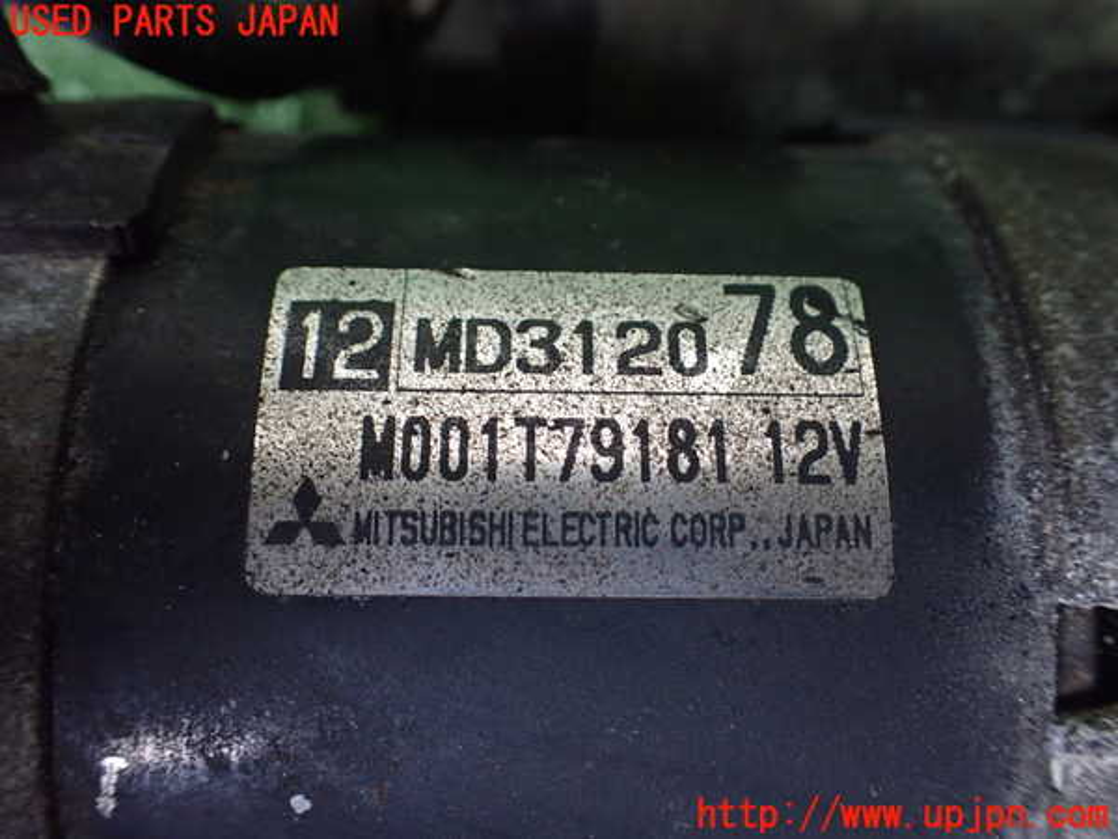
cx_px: 559
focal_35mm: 30
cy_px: 420
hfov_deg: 60.0
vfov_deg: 46.8
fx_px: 969
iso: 800
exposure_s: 1/80
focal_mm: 5.4
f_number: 2.3
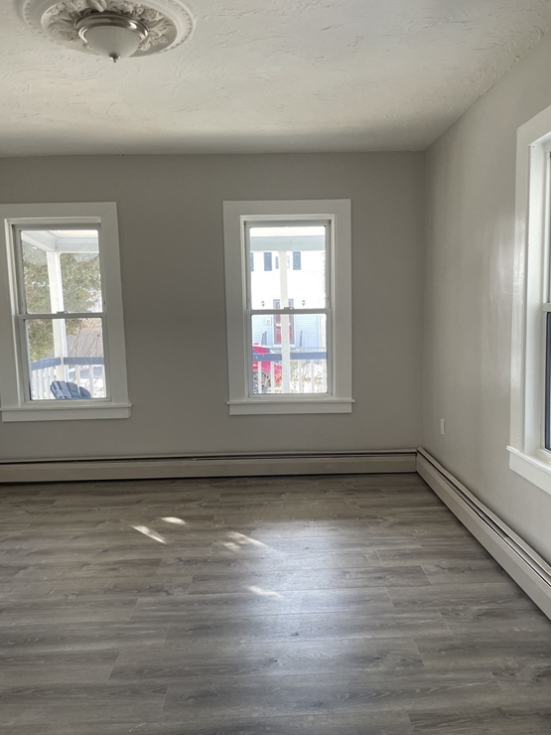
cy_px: 365
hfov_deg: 51.4
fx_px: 573
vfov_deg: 65.3
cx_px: 276
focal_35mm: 27
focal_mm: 4.2
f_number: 1.6
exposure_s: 1/120
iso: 100
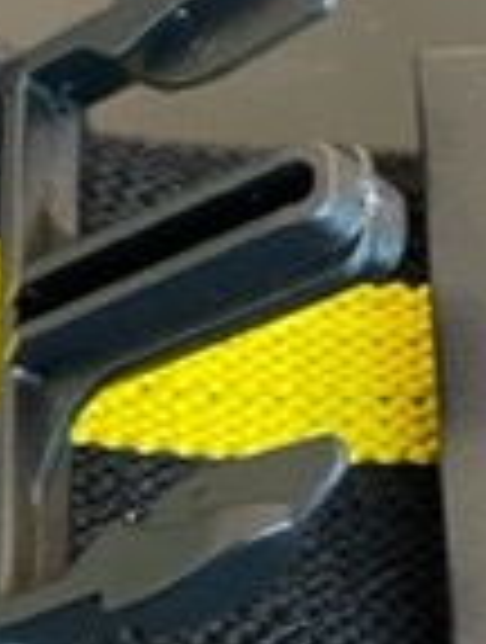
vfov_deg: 16.3
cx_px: 720
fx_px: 2162
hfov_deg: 12.2
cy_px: 757
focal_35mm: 116
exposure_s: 1/60
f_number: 1.6
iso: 400
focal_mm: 4.2
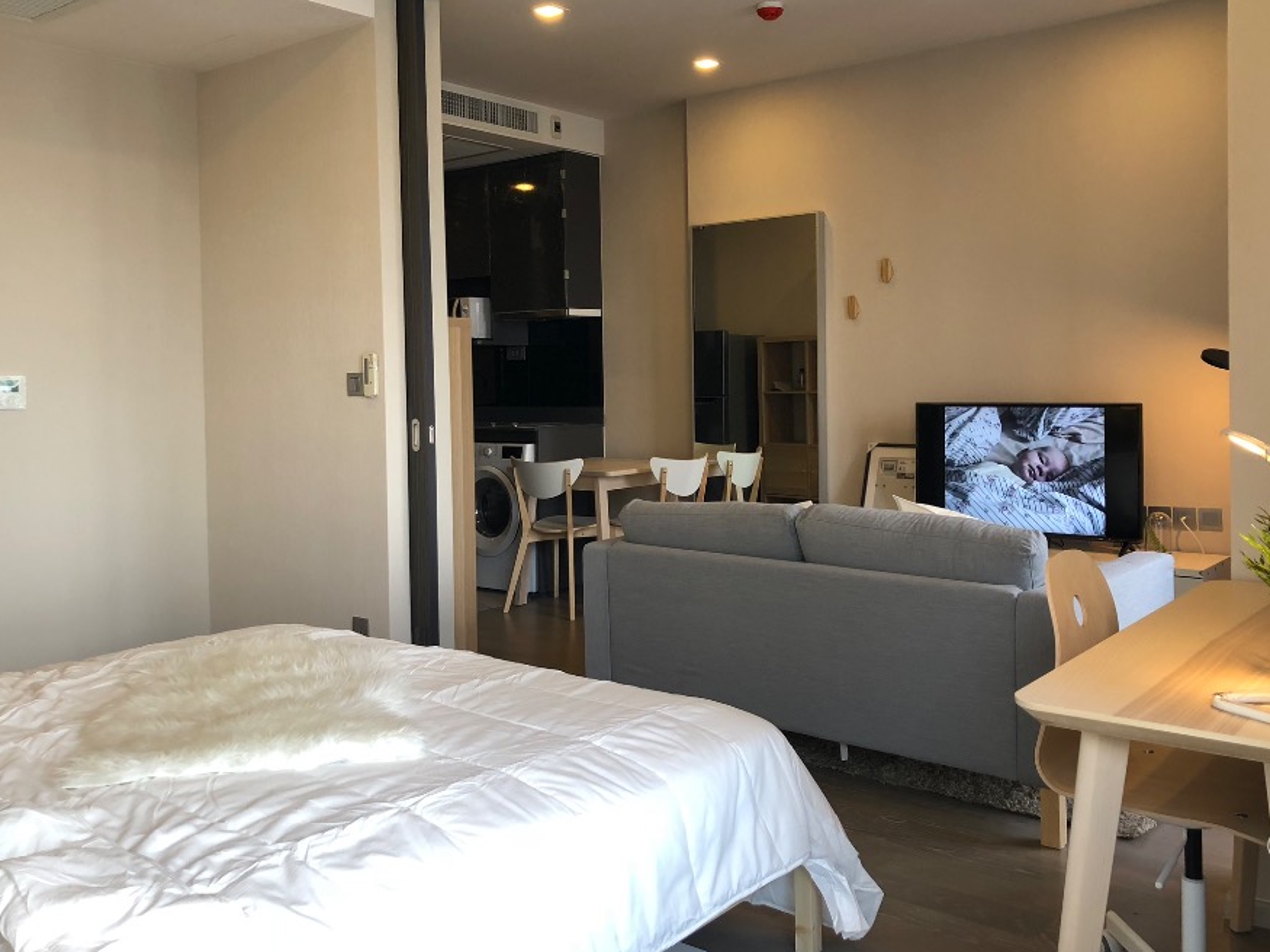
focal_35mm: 32
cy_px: 415
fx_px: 1174
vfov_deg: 44.1
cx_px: 627
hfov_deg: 56.8
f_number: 1.8
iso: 32
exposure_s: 1/33
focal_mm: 4
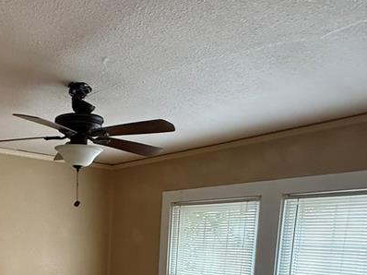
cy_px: 292
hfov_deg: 48.4
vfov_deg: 34.9
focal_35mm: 36
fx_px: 381
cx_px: 71
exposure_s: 1/60
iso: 800
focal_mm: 2.22
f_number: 2.2
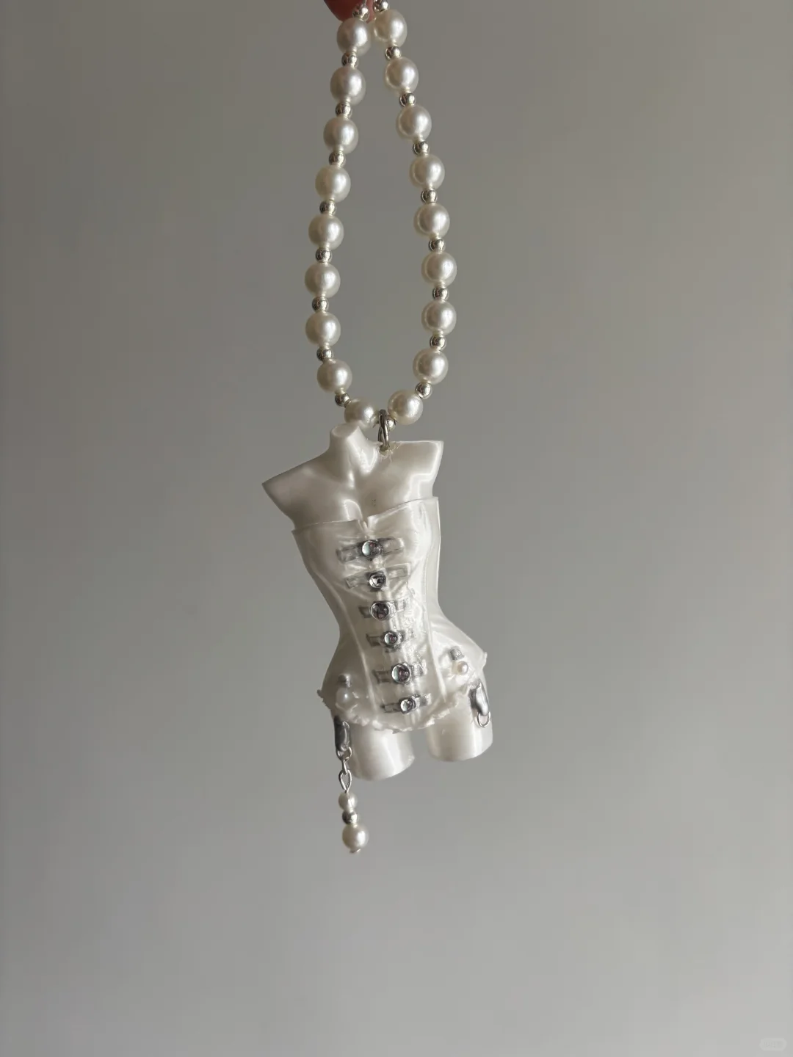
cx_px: 396
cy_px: 528
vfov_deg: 67.3
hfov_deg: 53.1
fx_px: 794
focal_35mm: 26
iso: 125
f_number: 1.6
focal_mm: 5.96
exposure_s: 1/121
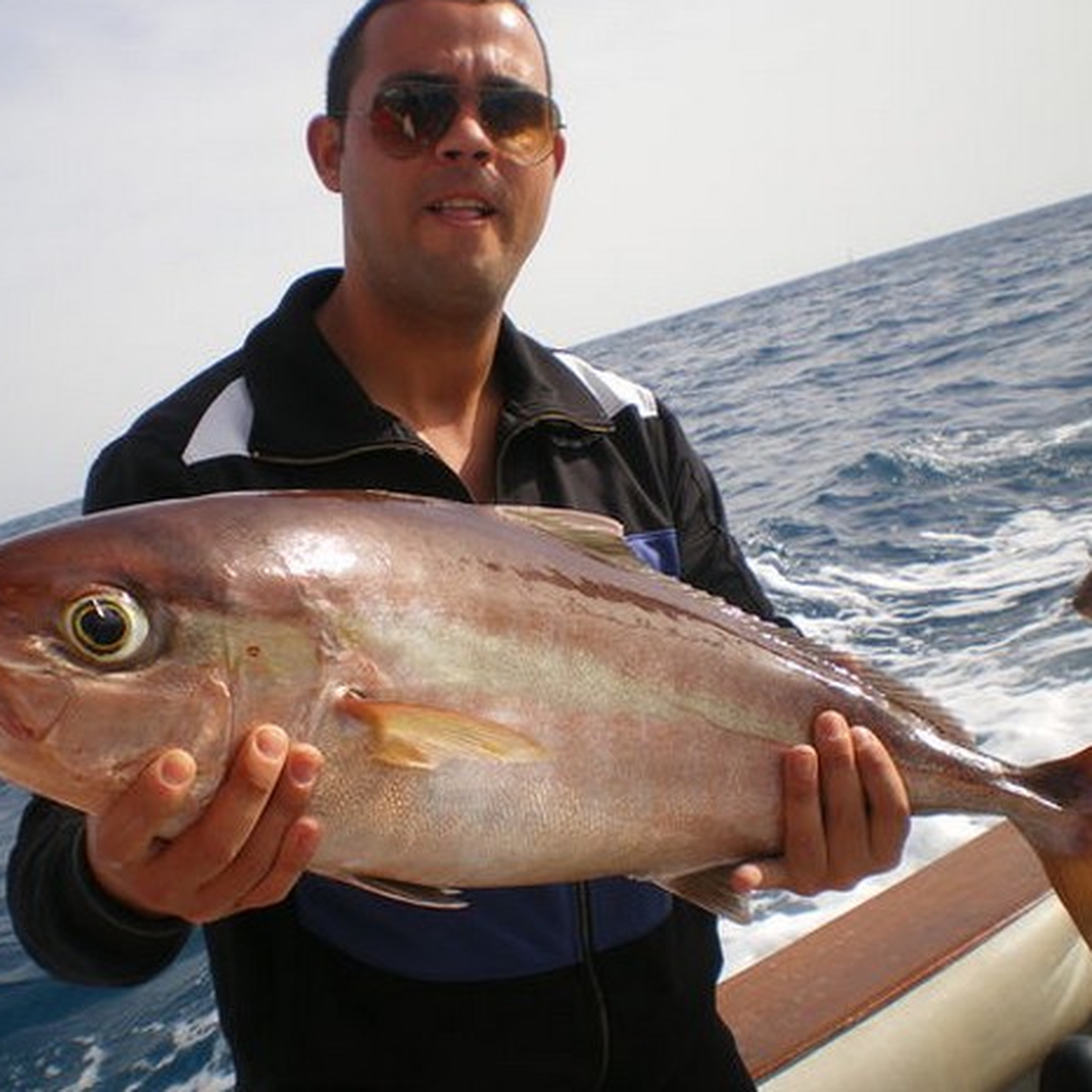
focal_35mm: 43
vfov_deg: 39.2
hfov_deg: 39.1
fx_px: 1535
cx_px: 485
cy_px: 544
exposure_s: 1/500
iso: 50
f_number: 4.6
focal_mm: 6.3
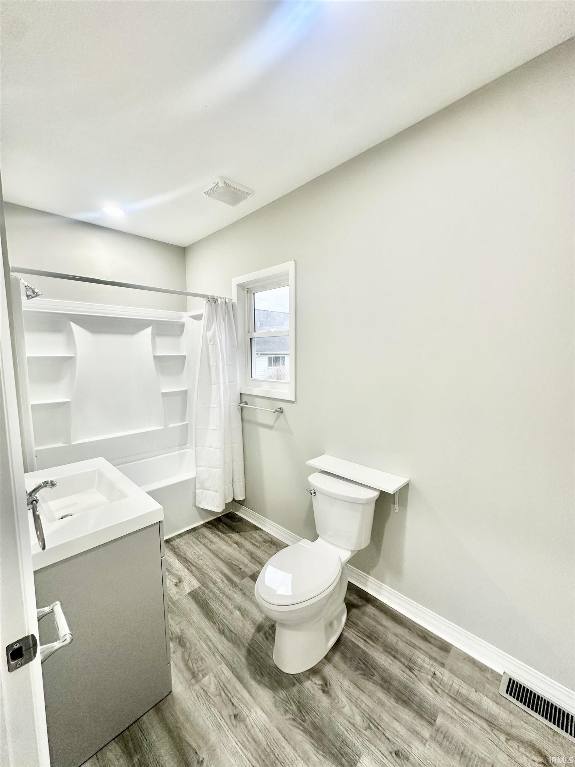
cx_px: 288
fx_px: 310
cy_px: 384
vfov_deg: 102.1
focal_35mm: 14
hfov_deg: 85.7
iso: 200
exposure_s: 1/120
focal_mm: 2.22
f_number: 2.2
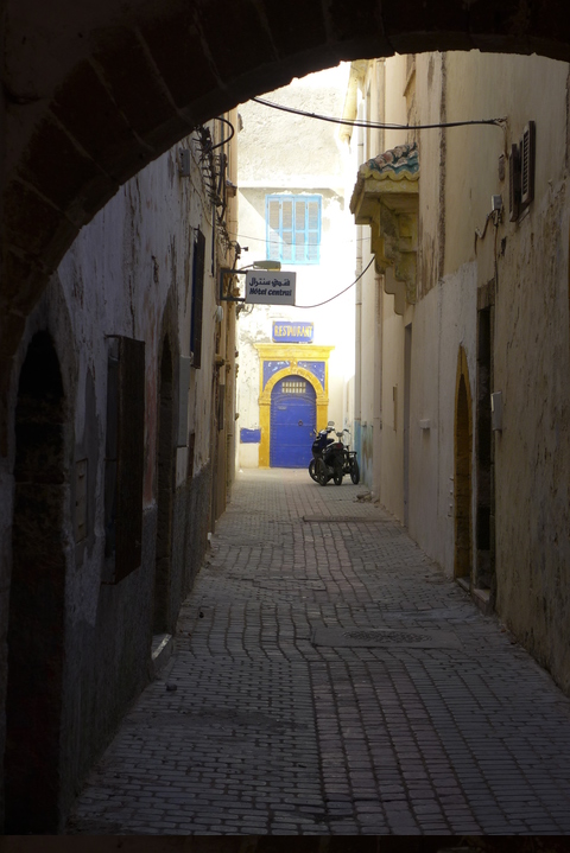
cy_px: 426
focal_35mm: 90
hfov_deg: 15.2
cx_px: 285
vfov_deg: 22.6
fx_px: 2135
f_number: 2.8
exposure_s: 1/500
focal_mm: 17.7
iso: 80
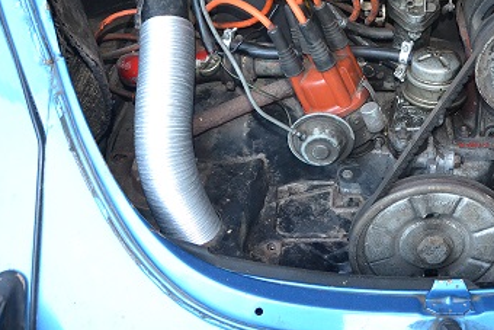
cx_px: 405
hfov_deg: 29.7
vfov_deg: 20.3
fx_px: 906
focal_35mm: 66
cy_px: 54
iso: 2500
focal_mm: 26
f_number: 4
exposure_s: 1/60
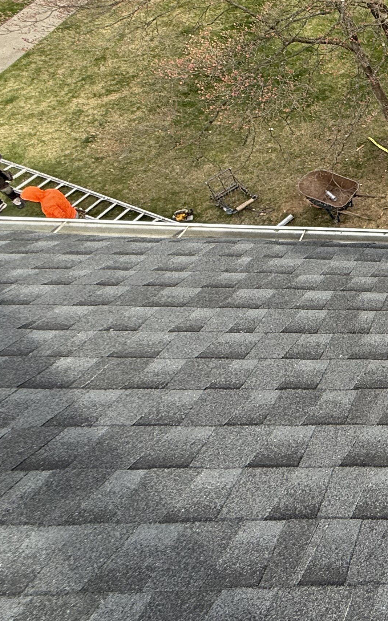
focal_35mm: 35
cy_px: 94
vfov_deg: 50.7
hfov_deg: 25.4
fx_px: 592
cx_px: 608
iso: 50
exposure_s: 1/333
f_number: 2.2
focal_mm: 2.22
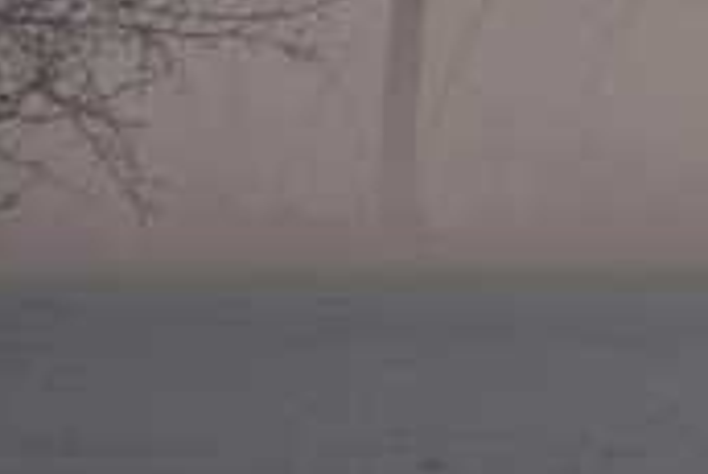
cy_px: -744
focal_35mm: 2673
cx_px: 2062
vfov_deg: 0.5
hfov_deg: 0.8
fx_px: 52612
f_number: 5.6
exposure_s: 1/400
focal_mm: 300
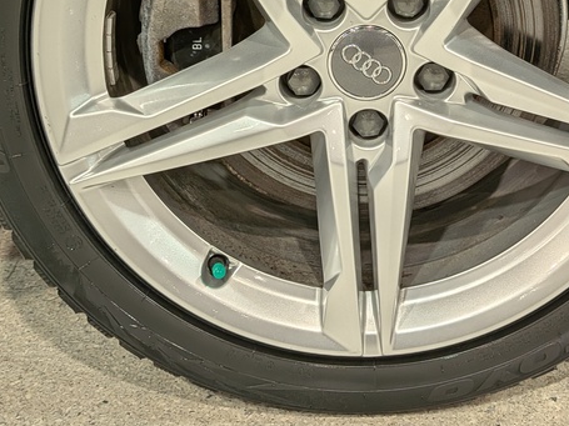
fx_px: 887
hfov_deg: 35.3
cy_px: 31
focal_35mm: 54
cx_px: 360
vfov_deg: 26.0
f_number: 1.7
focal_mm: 4.53
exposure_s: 1/252
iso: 27
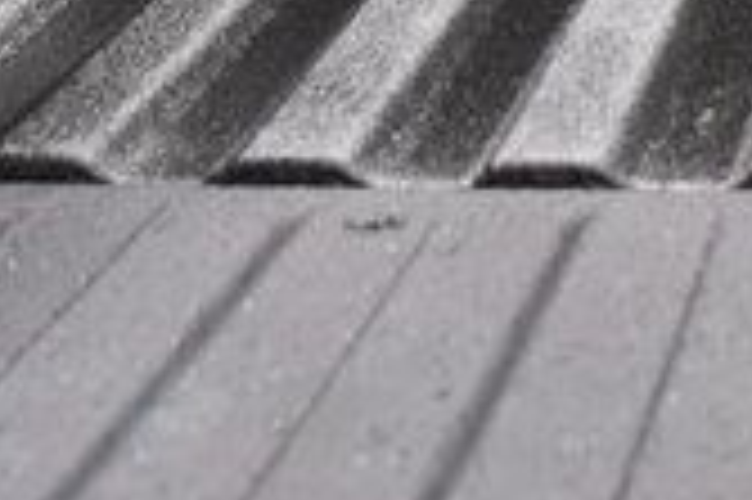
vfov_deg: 9.4
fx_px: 2880
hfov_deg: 14.1
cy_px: -444
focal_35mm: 138
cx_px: 1067
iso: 1600
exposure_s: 1/60
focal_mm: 24
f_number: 3.5
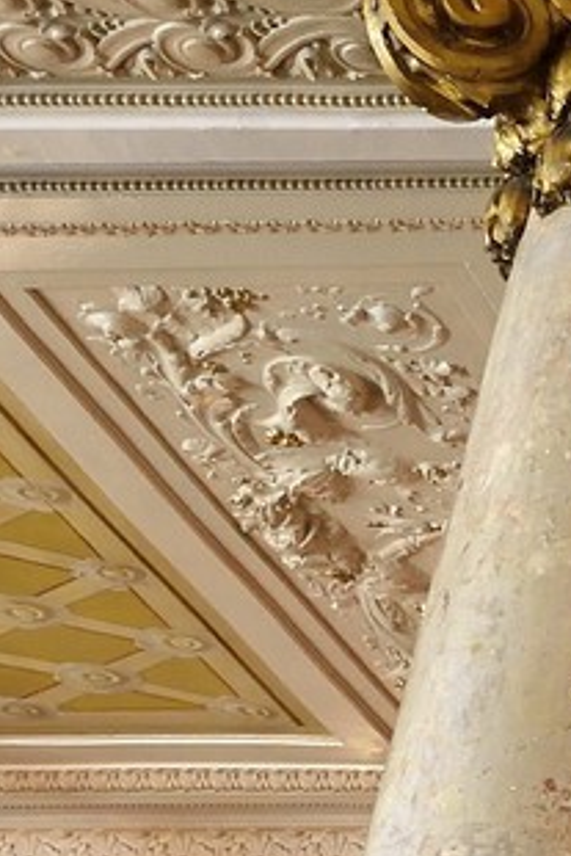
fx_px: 3184
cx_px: 1936
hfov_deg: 8.1
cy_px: 969
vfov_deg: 14.9
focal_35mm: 134
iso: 1600
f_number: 10
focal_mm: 26
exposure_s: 1/30
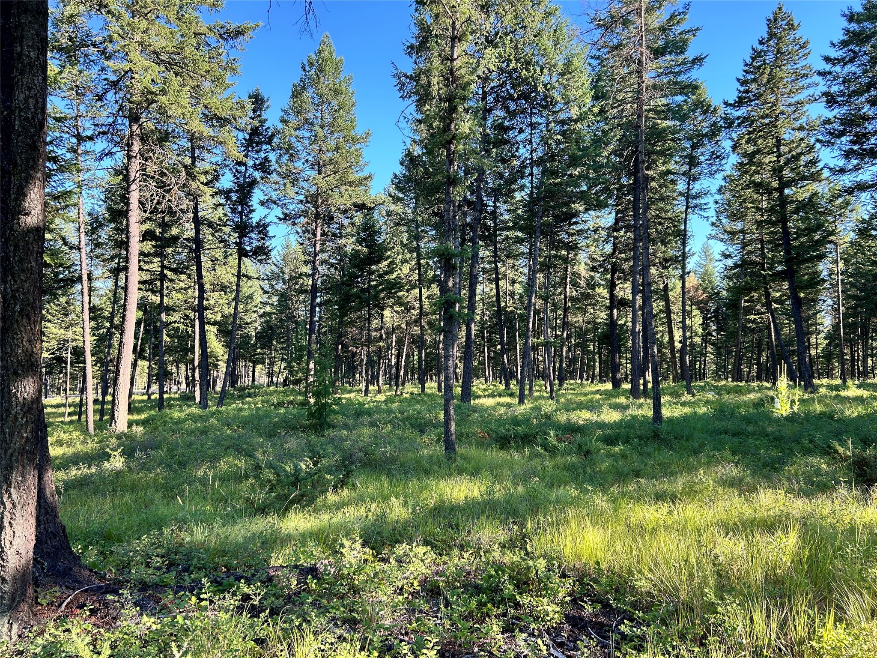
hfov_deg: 67.3
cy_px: 329
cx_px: 438
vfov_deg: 53.1
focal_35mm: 26
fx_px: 659
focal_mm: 5.7
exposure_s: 1/397
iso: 50
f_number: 1.5
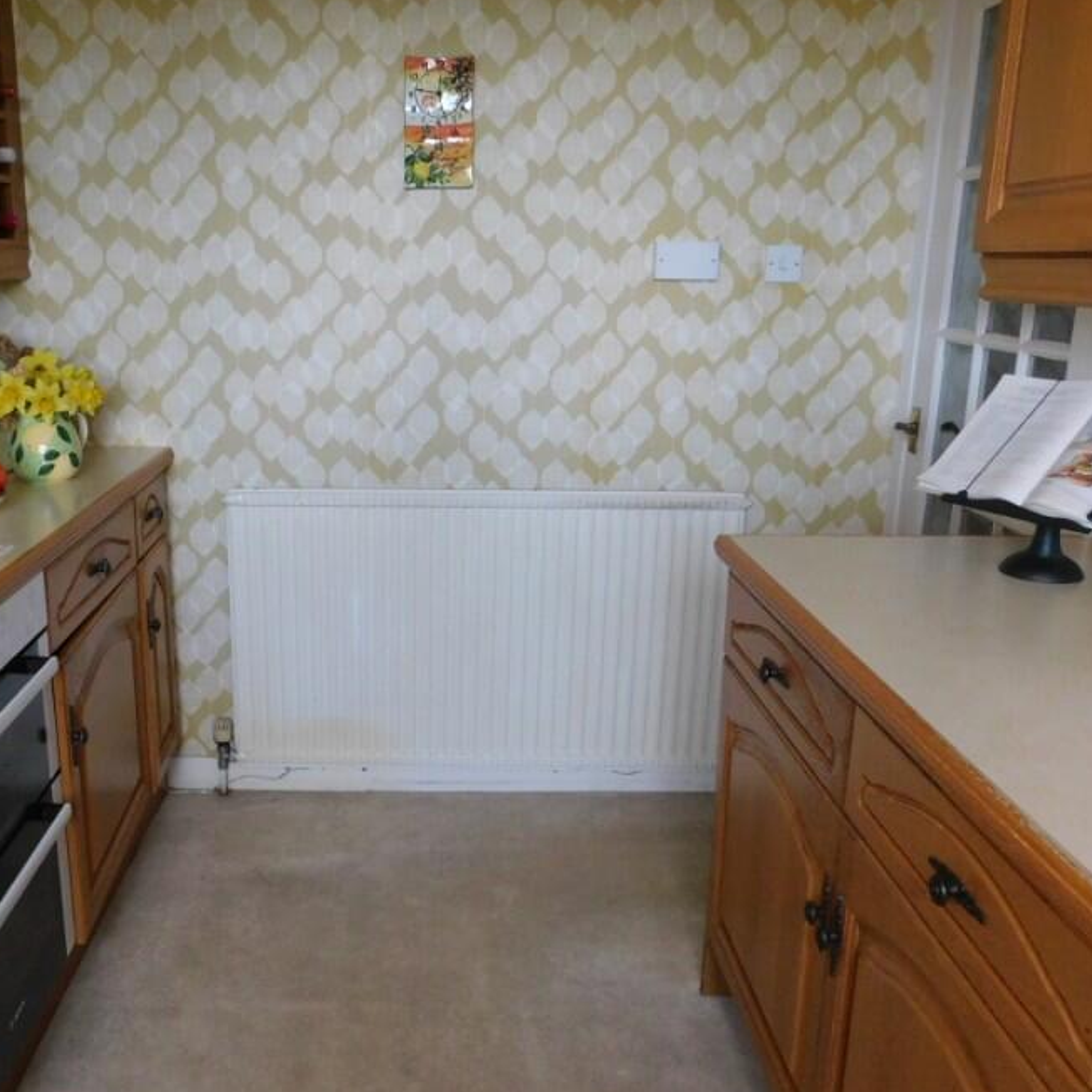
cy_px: 572
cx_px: 403
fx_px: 1142
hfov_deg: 50.5
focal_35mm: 32
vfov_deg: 51.1
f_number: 3
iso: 400
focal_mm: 4
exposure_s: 1/20
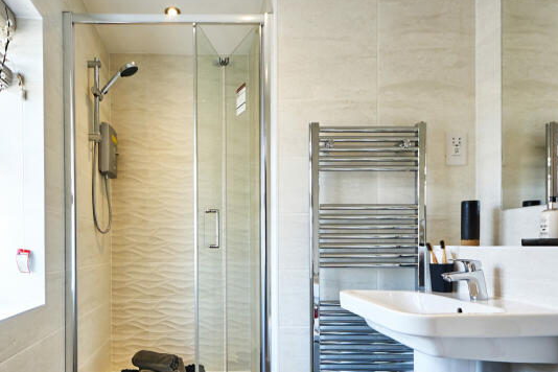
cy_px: 226
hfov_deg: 74.4
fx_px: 356
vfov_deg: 54.6
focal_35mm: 23
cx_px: 201
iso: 320
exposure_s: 1/13
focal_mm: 8
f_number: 8
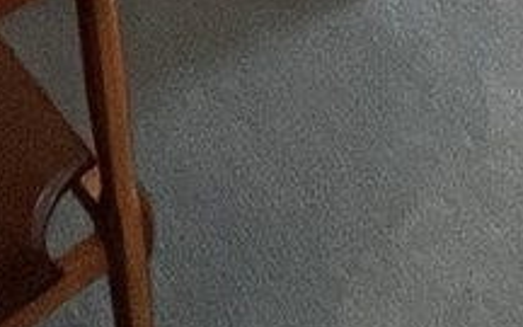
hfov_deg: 18.5
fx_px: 1482
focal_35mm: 104
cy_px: -958
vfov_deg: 8.0
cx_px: 691
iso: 250
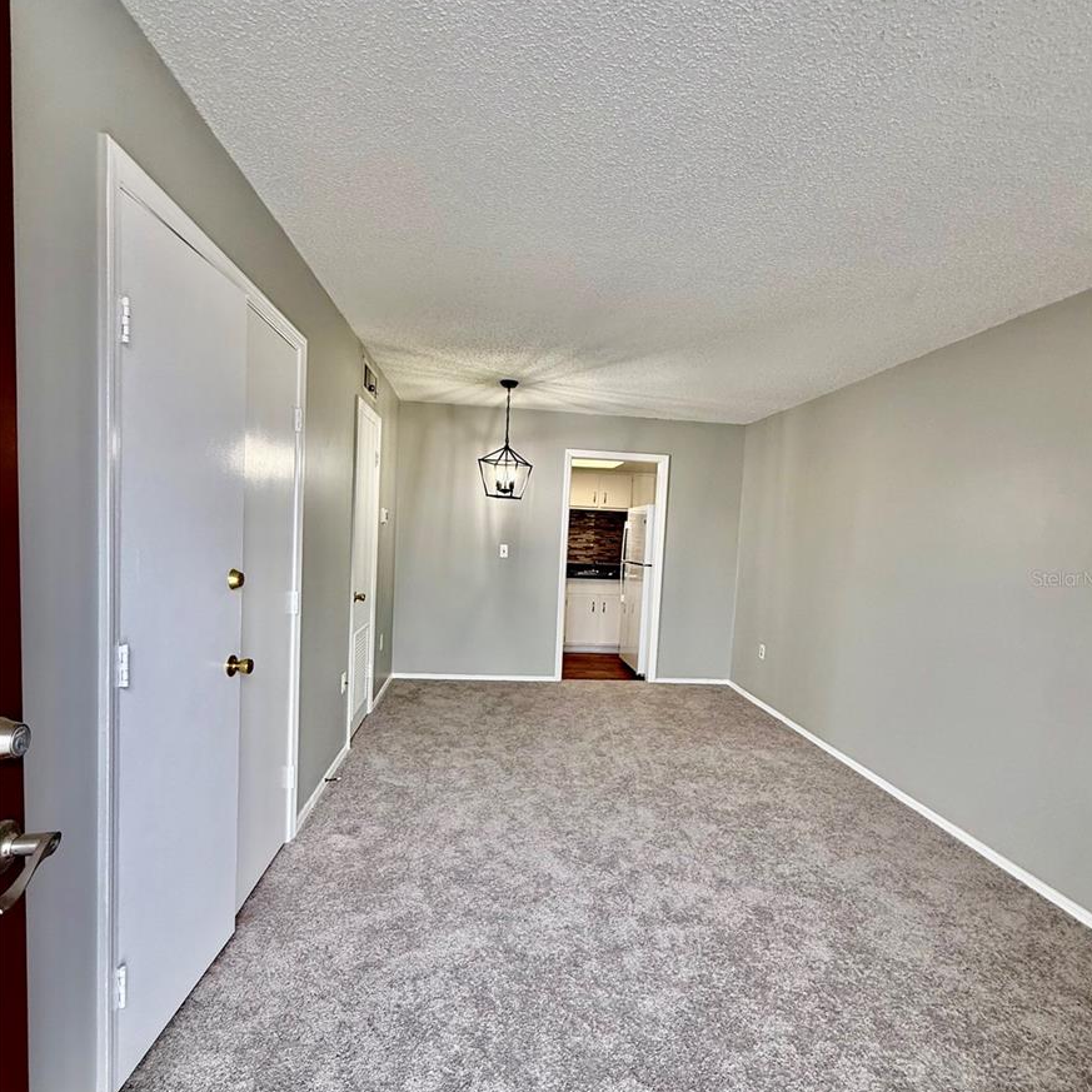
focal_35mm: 17
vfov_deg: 83.9
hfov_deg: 84.0
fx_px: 607
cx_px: 558
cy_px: 578
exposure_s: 1/120
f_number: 2.2
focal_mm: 2.22
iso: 200
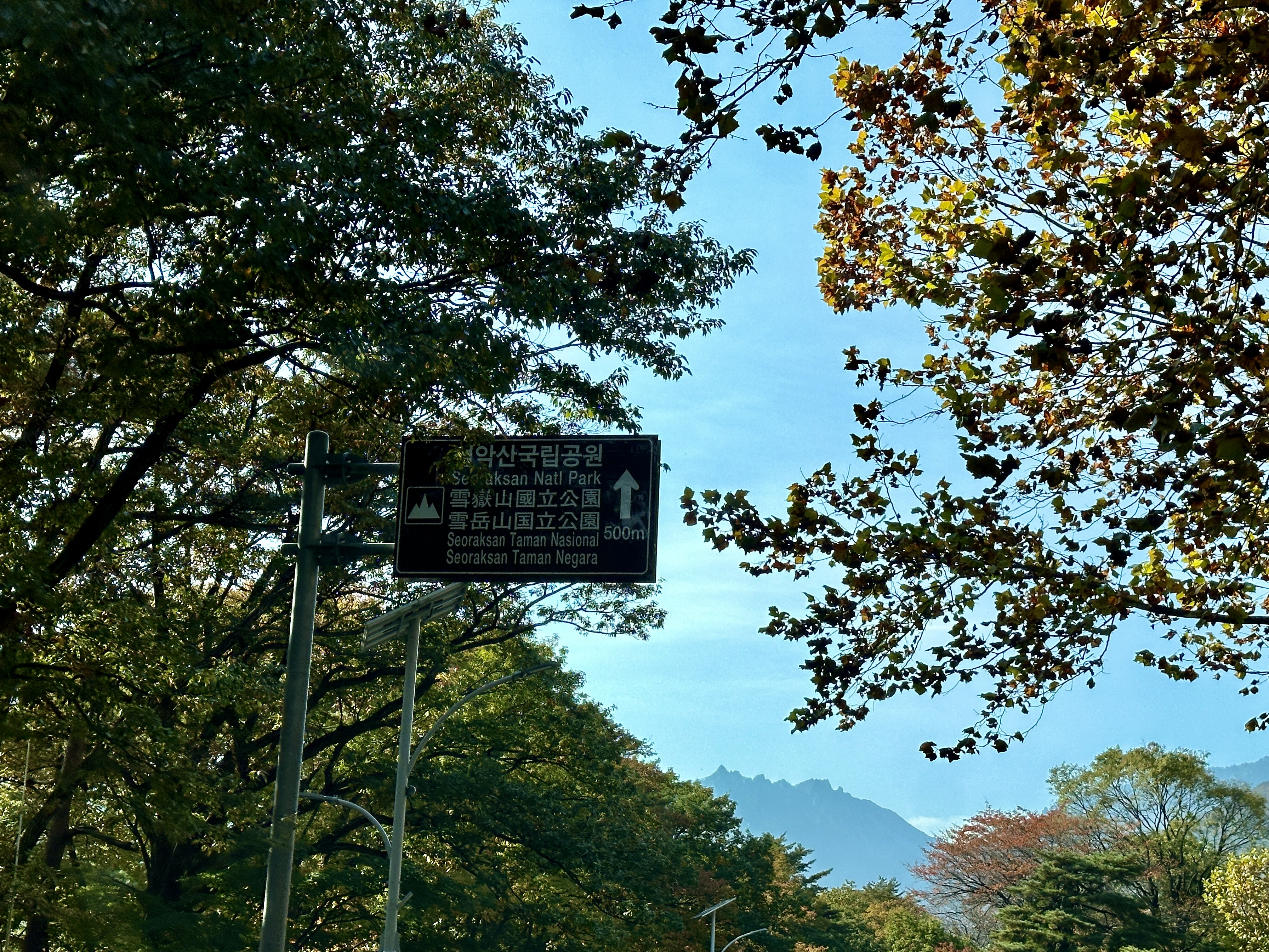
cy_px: 508
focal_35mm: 54
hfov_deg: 35.5
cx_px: 648
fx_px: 1980
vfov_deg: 27.0
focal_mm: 6.86
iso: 64
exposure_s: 1/887
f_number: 1.78
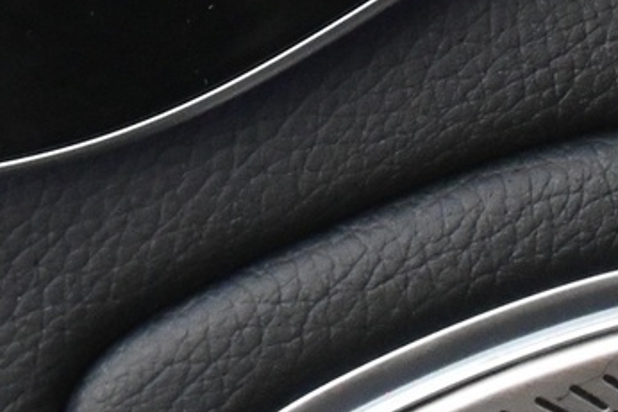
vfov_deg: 7.5
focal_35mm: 175
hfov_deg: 11.5
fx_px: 3011
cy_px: -403
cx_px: -141
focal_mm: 25
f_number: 4.2
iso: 5600
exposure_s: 1/60
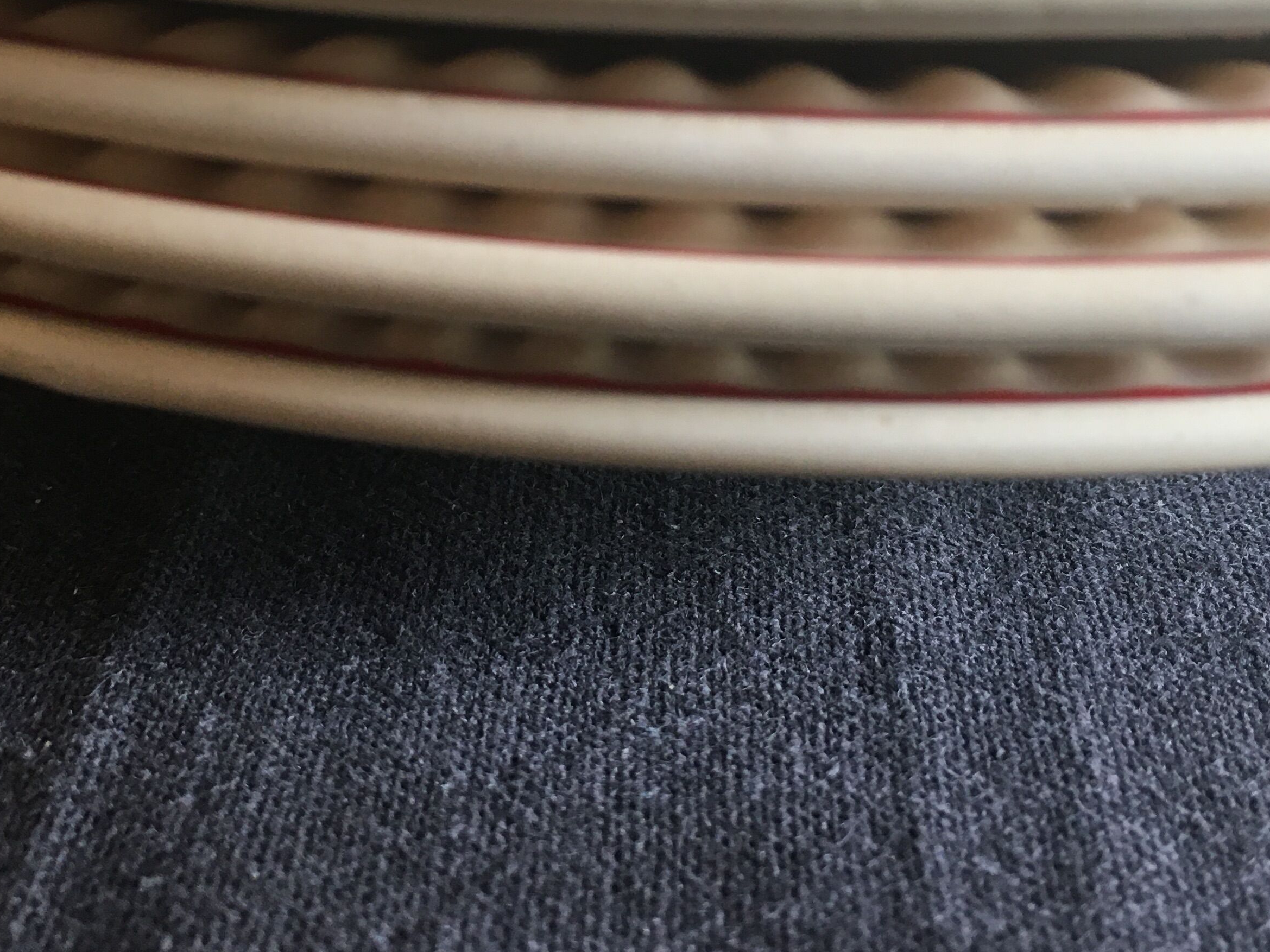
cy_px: 272
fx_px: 1834
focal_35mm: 50
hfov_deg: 38.0
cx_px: 498
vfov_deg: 28.8
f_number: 2.2
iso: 50
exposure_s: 1/33
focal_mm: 4.15
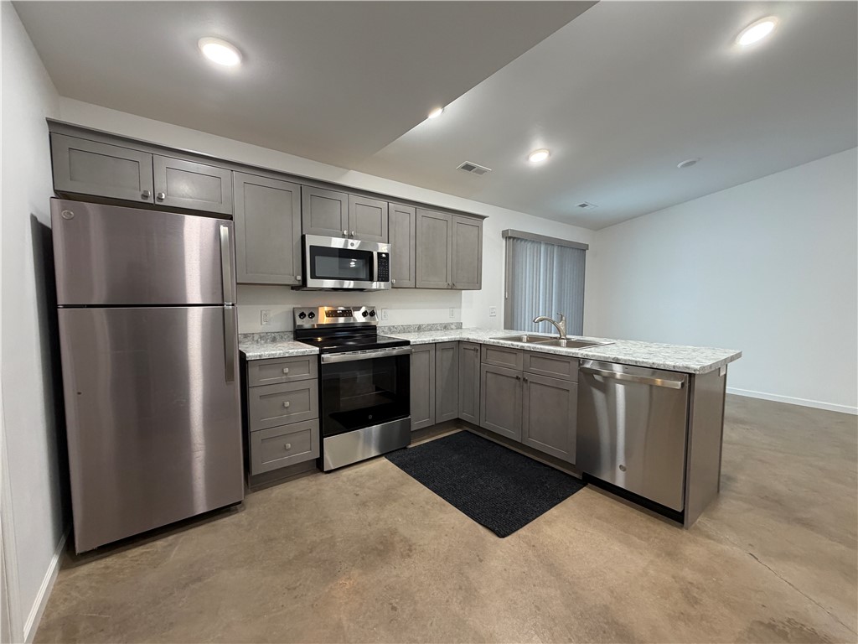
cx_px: 429
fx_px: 347
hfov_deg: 102.1
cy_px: 322
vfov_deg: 85.7
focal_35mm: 14
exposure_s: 1/60
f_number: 2.2
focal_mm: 2.22
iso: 250
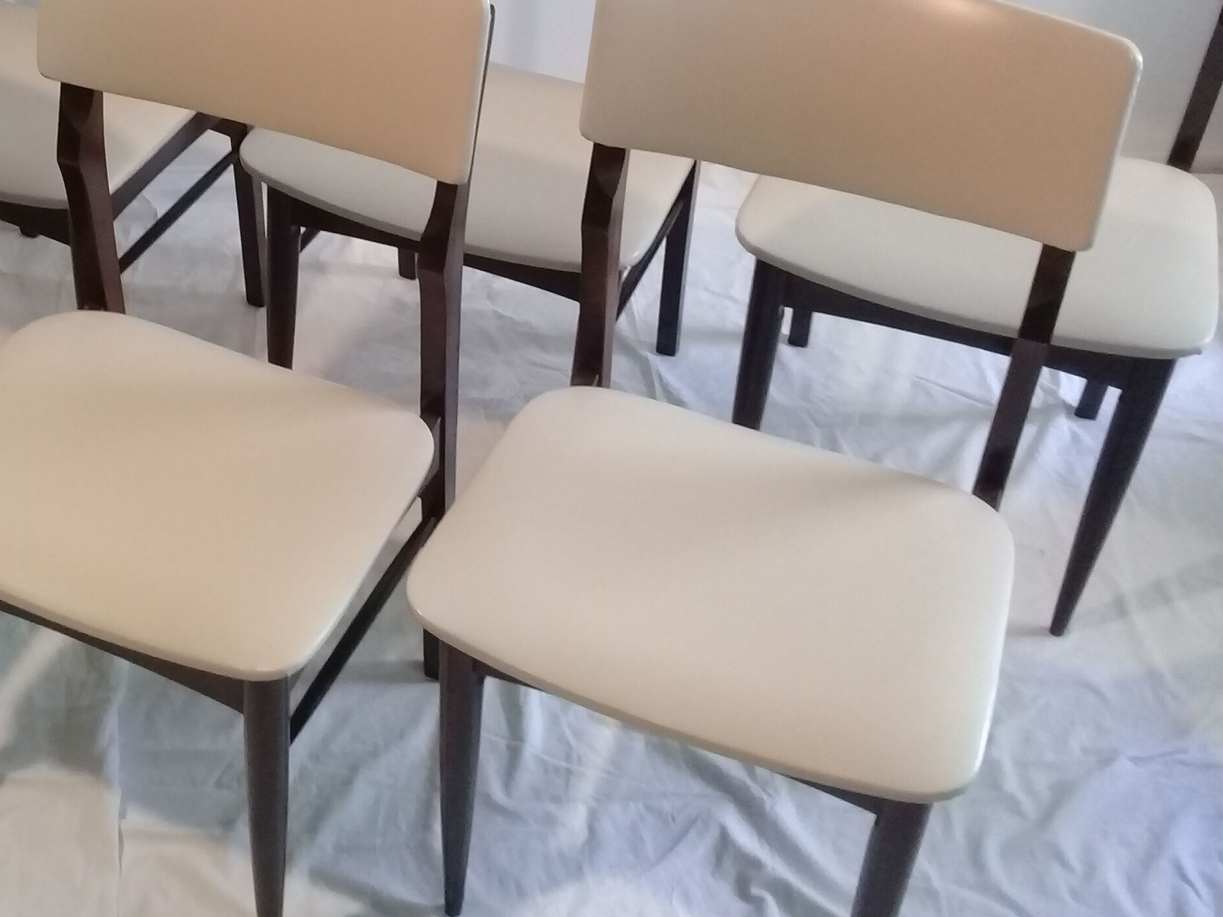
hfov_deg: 34.6
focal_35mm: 54
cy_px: 253
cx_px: 274
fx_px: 1908
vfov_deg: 26.7
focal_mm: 3.3
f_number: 2.2
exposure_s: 1/20
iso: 200
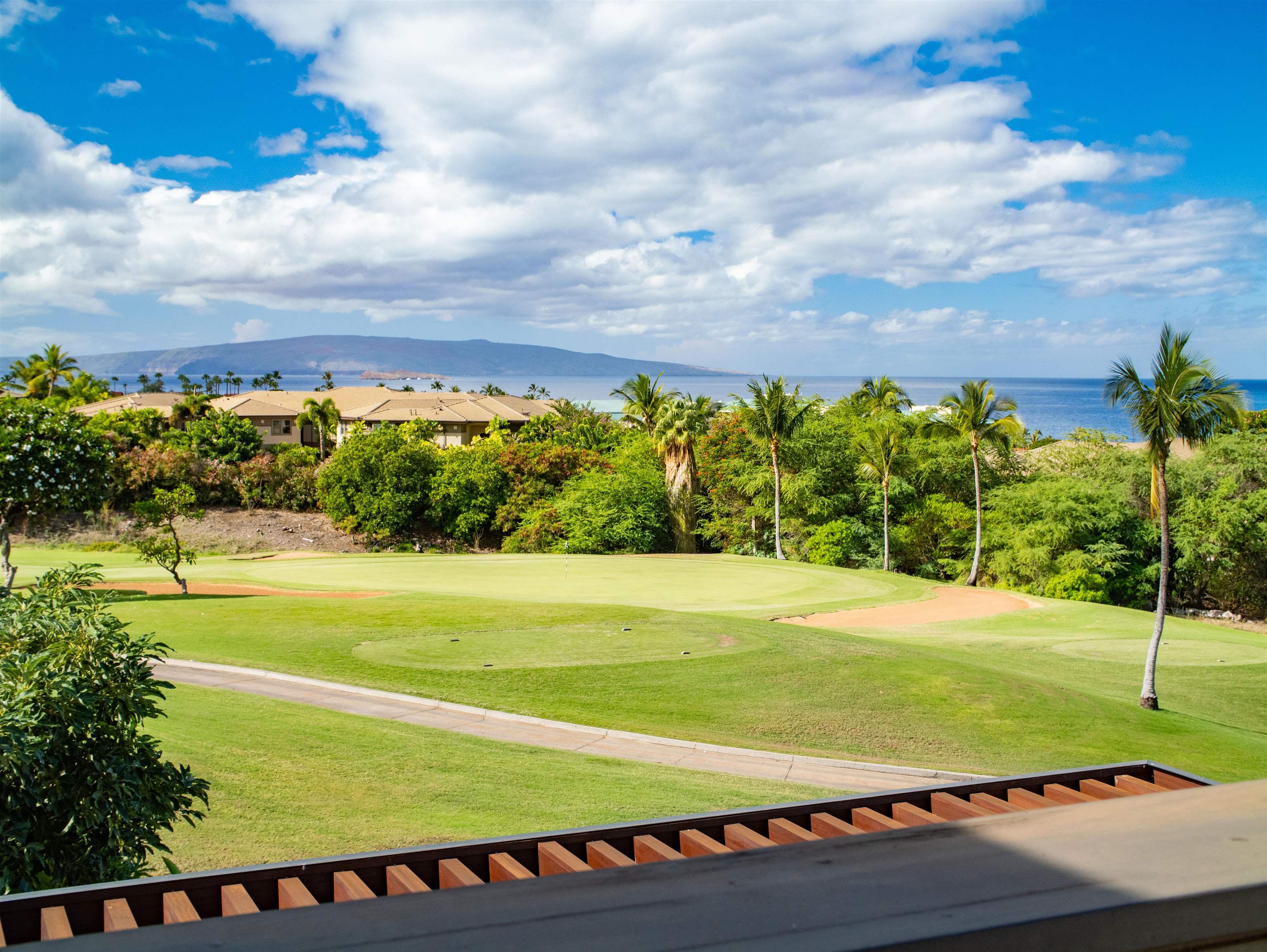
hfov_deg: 42.9
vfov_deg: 32.9
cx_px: 634
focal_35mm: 44
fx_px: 1611
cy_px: 476
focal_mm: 22
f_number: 8
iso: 400
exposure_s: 1/400
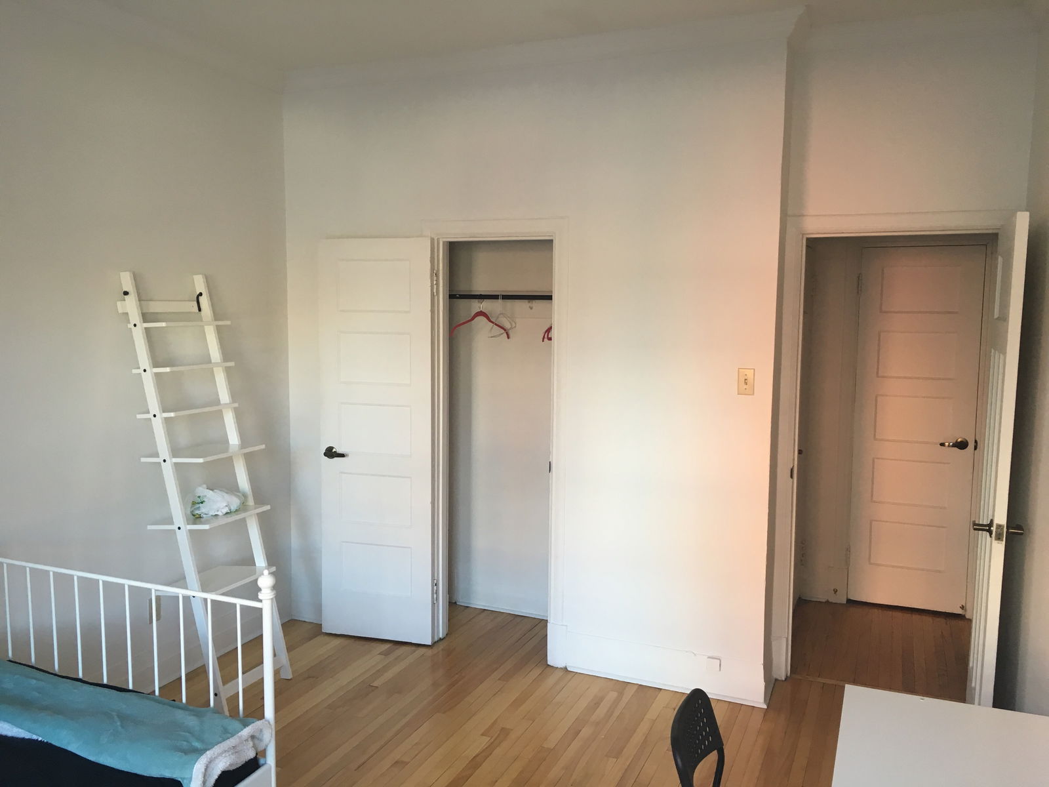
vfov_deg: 48.2
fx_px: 879
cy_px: 394
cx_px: 524
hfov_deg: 61.7
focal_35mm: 29
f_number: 2.2
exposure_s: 1/30
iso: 64
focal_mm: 4.15
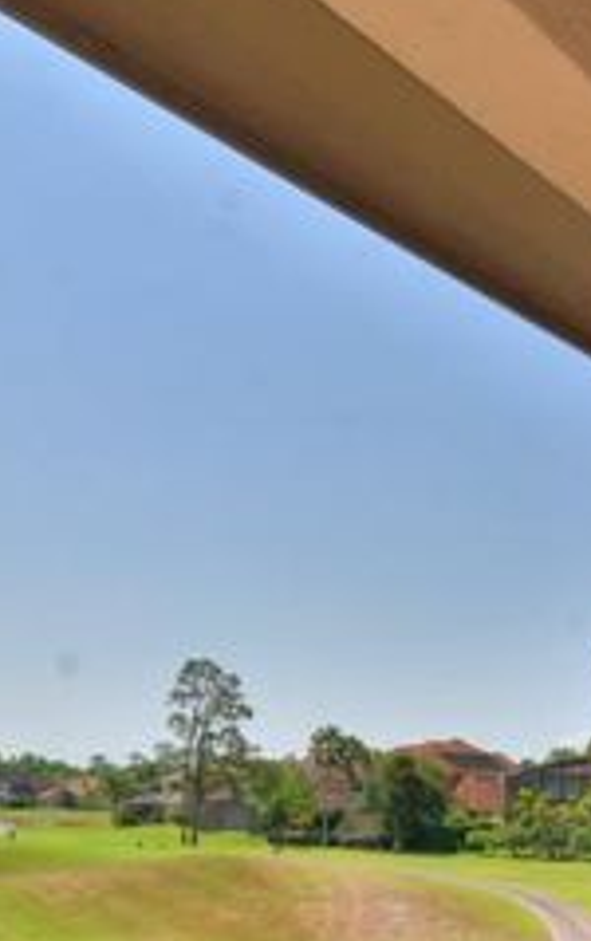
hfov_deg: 28.6
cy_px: 742
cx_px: 333
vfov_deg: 42.5
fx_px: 1156
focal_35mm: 45
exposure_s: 1/250
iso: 100
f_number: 13
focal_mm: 10
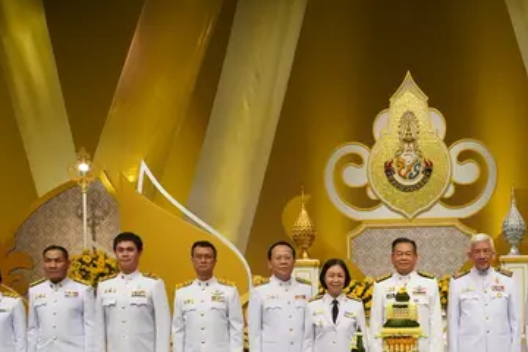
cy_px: 334
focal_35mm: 52
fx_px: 763
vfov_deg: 25.0
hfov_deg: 37.4
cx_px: 384
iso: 12800
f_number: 8
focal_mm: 24
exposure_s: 1/500
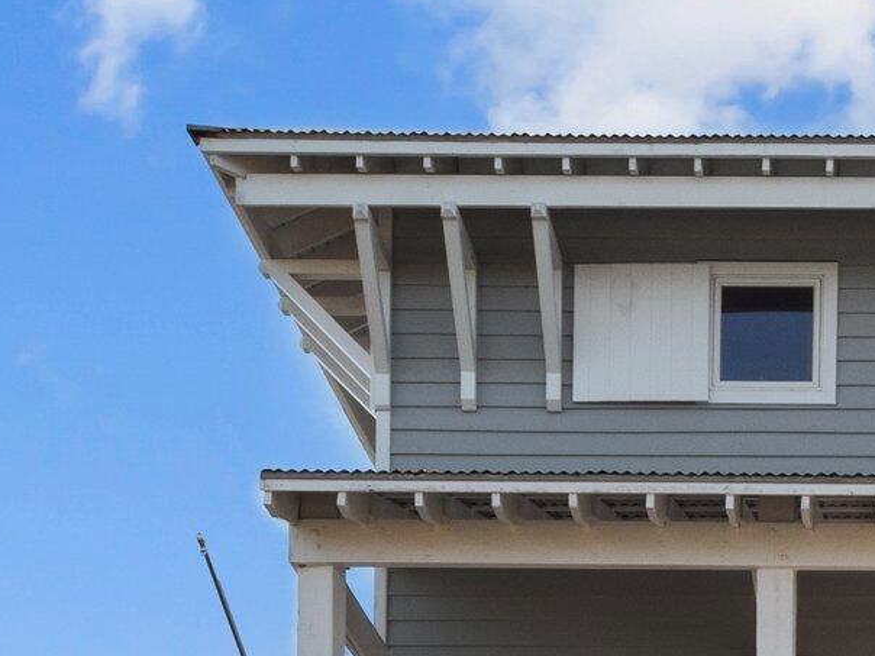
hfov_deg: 19.9
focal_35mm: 95
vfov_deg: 14.7
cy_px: 912
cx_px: 904
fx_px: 2401
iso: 200
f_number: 6.3
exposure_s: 1/500
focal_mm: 14
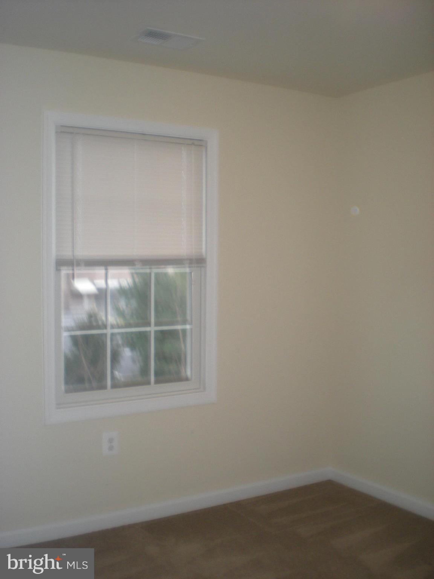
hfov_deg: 37.7
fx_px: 635
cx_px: 217
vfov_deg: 49.0
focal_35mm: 38
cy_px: 290
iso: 105
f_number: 3.1
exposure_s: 1/30
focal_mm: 6.3
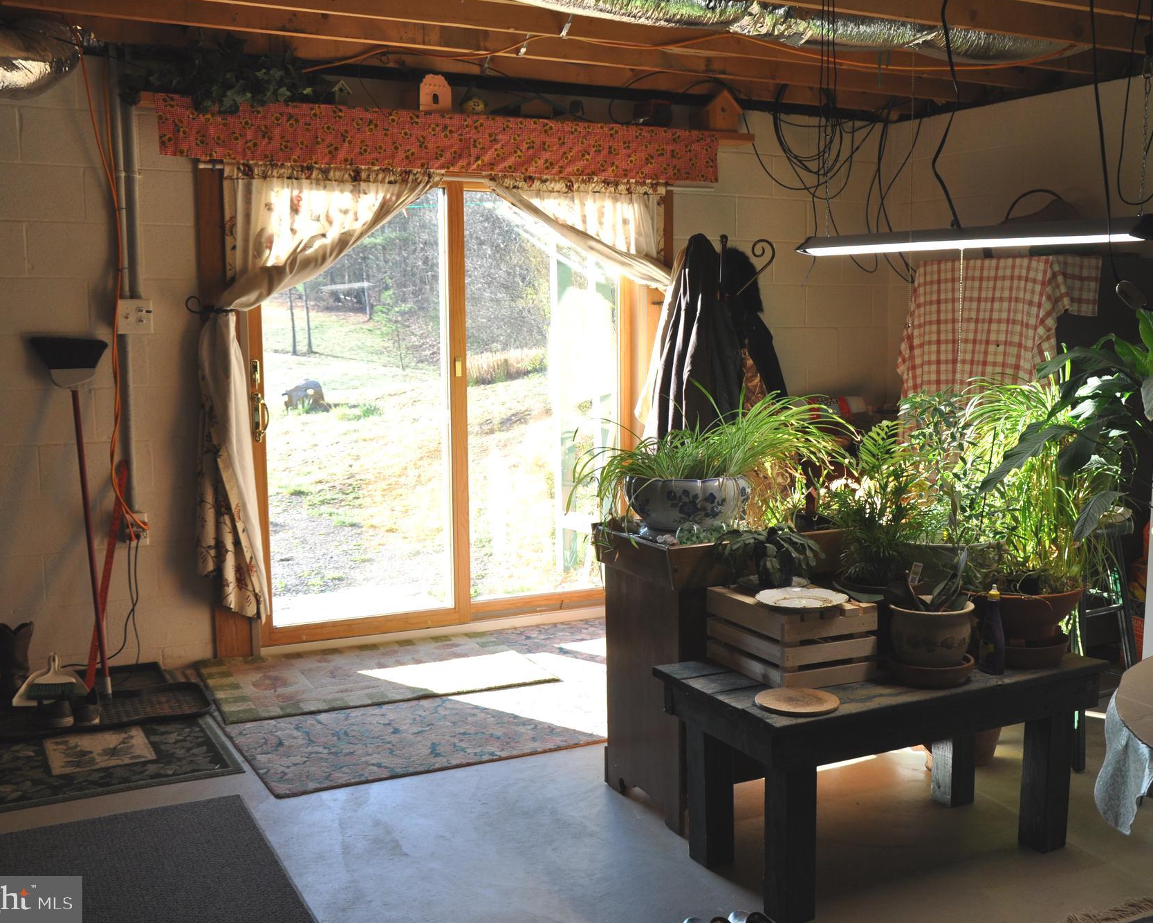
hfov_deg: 47.9
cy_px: 455
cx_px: 638
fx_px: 1297
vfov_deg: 39.2
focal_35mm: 38
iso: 400
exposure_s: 1/125
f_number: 5.6
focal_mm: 22
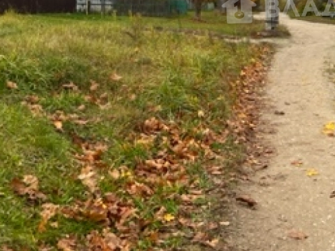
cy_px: 5
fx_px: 648
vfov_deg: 21.2
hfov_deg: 27.9
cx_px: 302
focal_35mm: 67
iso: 50
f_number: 1.6
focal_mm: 5.1
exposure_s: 1/452
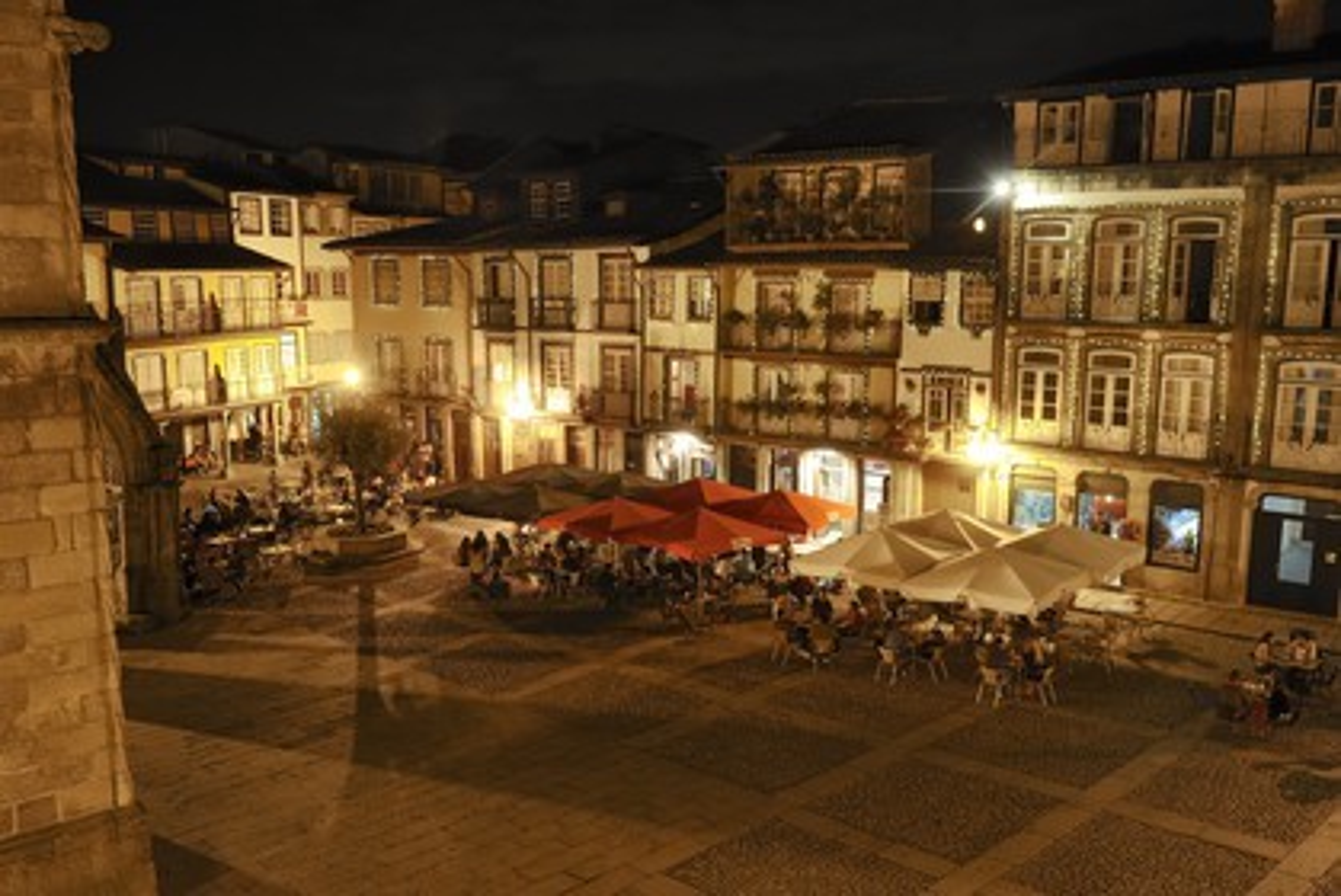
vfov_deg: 45.0
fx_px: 1081
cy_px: 448
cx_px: 670
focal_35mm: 29
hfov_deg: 63.6
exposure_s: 3
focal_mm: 29
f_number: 5.6
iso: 200
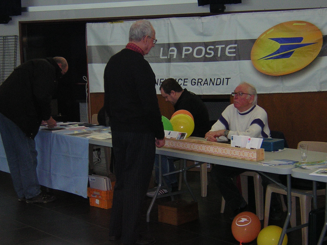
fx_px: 586
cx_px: 164
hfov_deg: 31.2
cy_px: 122
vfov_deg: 23.7
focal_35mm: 62
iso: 400
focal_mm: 8.1
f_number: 3.4
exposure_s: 1/60.1
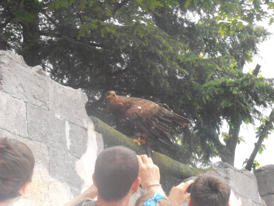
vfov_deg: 10.7
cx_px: 137
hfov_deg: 14.3
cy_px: 103
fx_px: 1092
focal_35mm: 138
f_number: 15
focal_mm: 24.39
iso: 1600
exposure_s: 1/250
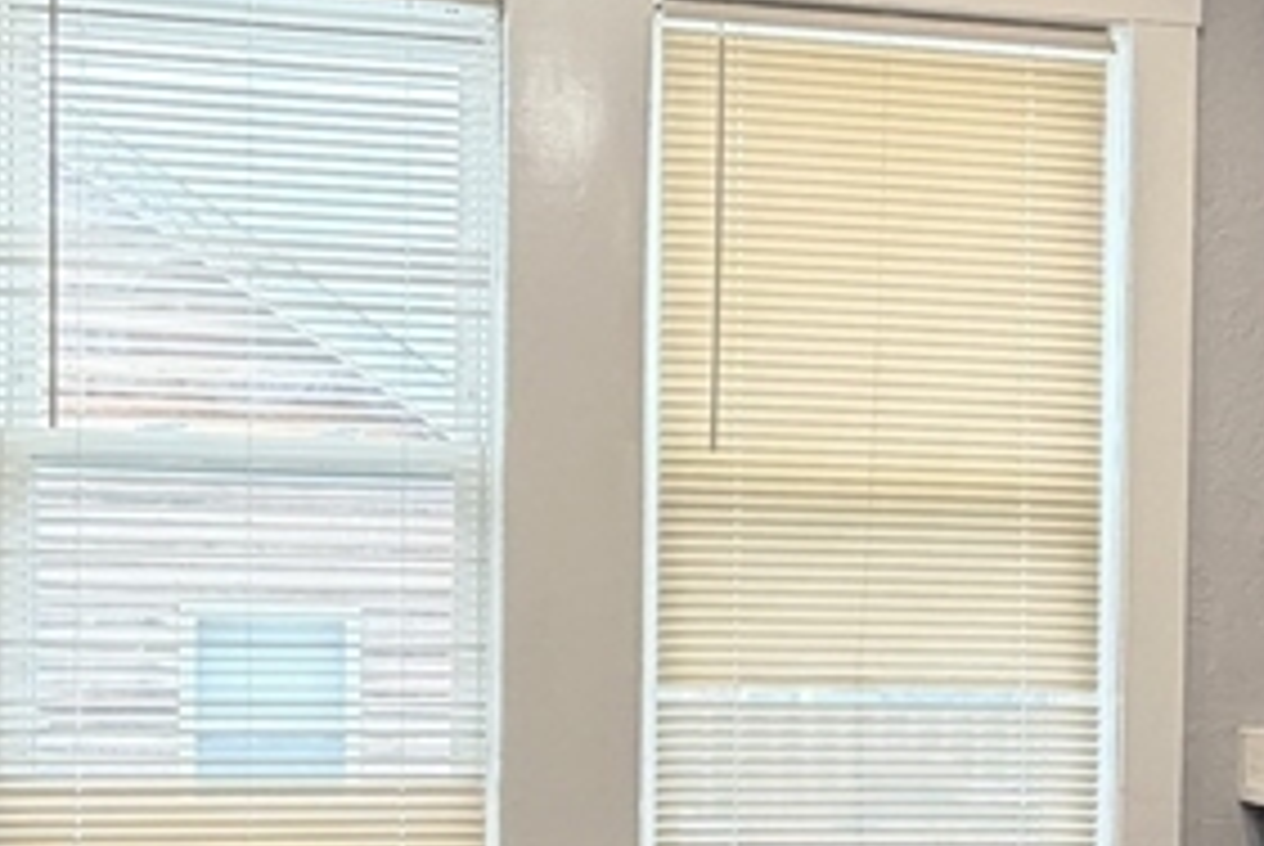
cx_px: 747
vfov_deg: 25.0
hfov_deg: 37.4
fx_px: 1863
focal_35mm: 53
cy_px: 711
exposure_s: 1/120
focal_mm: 2.22
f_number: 2.2
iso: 250
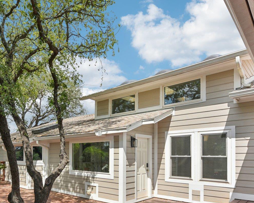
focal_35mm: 27
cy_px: 157
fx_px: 203
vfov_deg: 50.5
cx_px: 66
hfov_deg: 60.9
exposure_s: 1/320
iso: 100
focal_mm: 14
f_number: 8
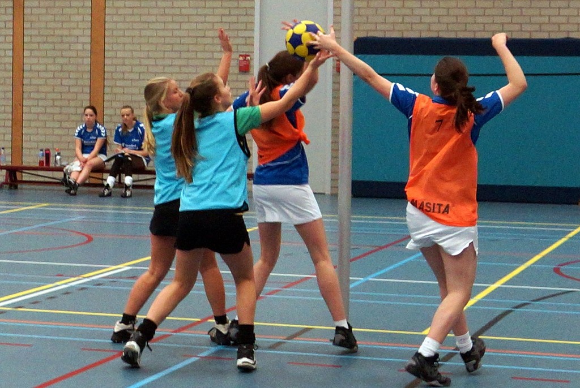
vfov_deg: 40.1
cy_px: 194
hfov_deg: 57.2
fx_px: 532
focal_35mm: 33
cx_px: 290
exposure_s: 1/250
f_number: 2.8
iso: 1000
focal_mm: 22
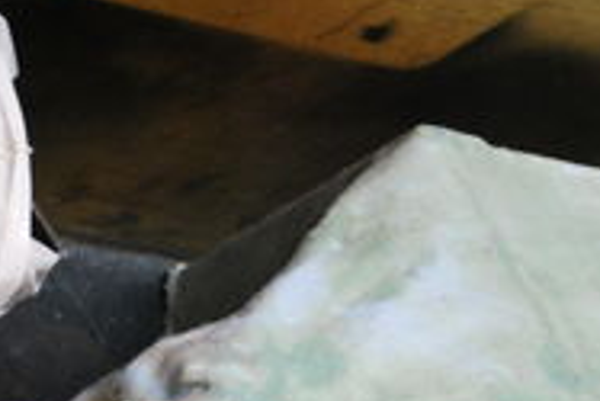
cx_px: 497
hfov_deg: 11.7
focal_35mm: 175
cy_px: 465
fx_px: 2919
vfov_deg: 7.8
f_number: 5
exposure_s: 1/25
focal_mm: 34
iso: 800
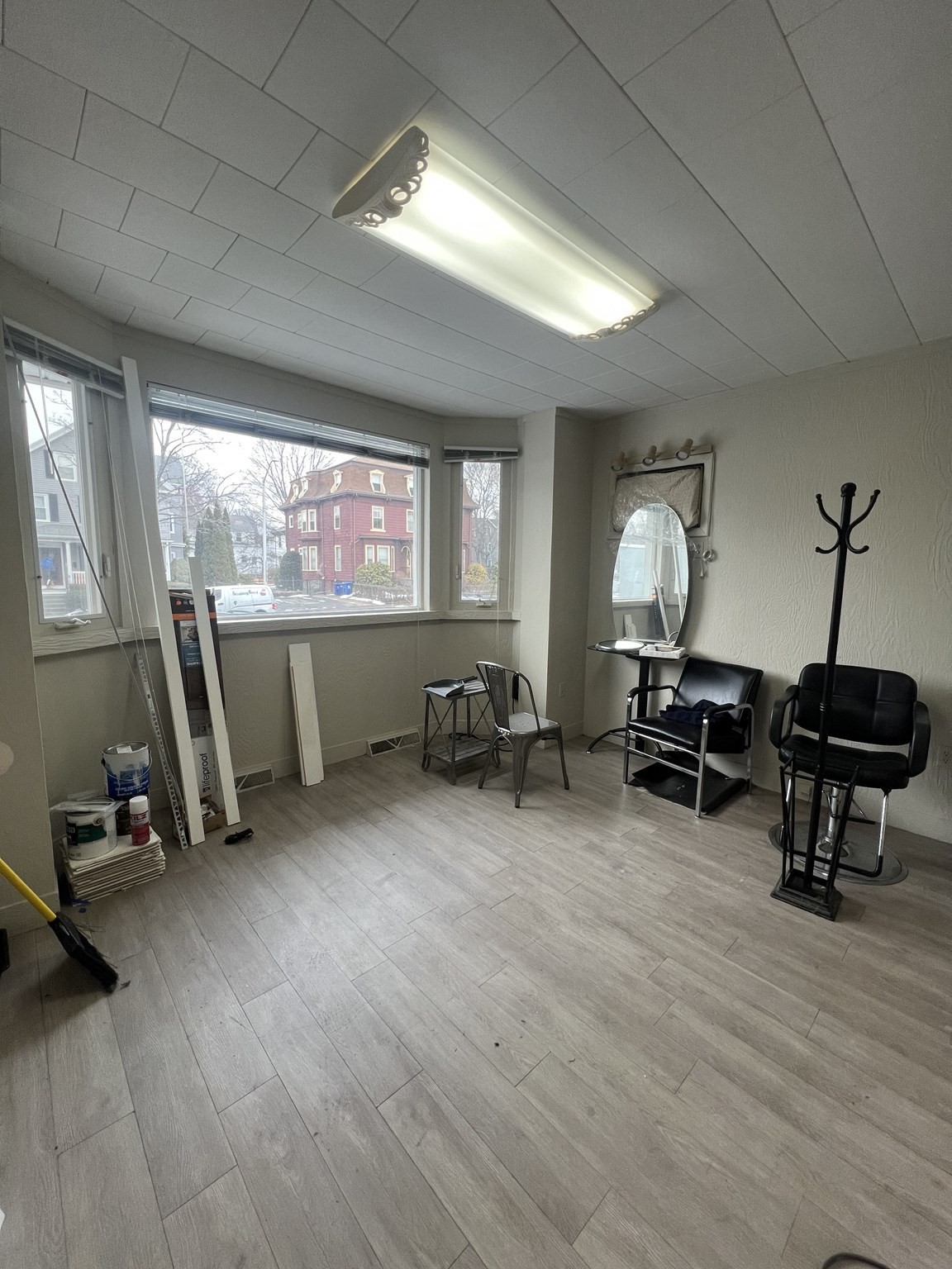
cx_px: 476
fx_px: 477
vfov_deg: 106.2
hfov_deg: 89.9
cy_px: 634
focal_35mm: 13
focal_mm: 1.57
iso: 80
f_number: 1.8
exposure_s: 1/120
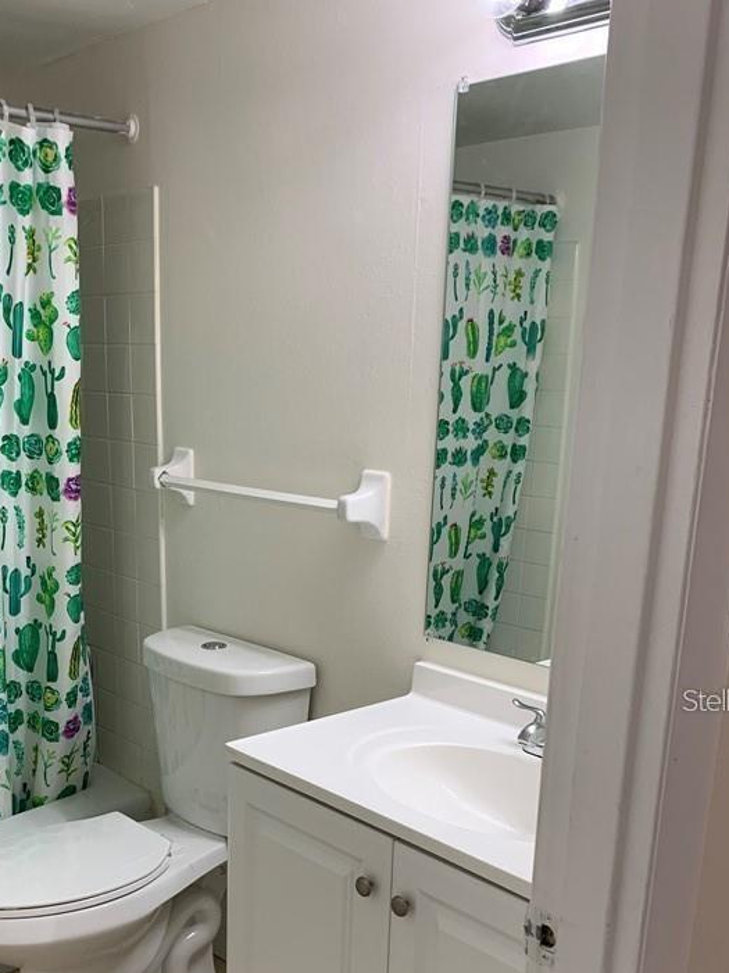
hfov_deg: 37.5
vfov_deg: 47.6
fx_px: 1068
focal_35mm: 38
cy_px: 700
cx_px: 280
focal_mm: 4.25
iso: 100
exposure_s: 1/120
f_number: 1.8
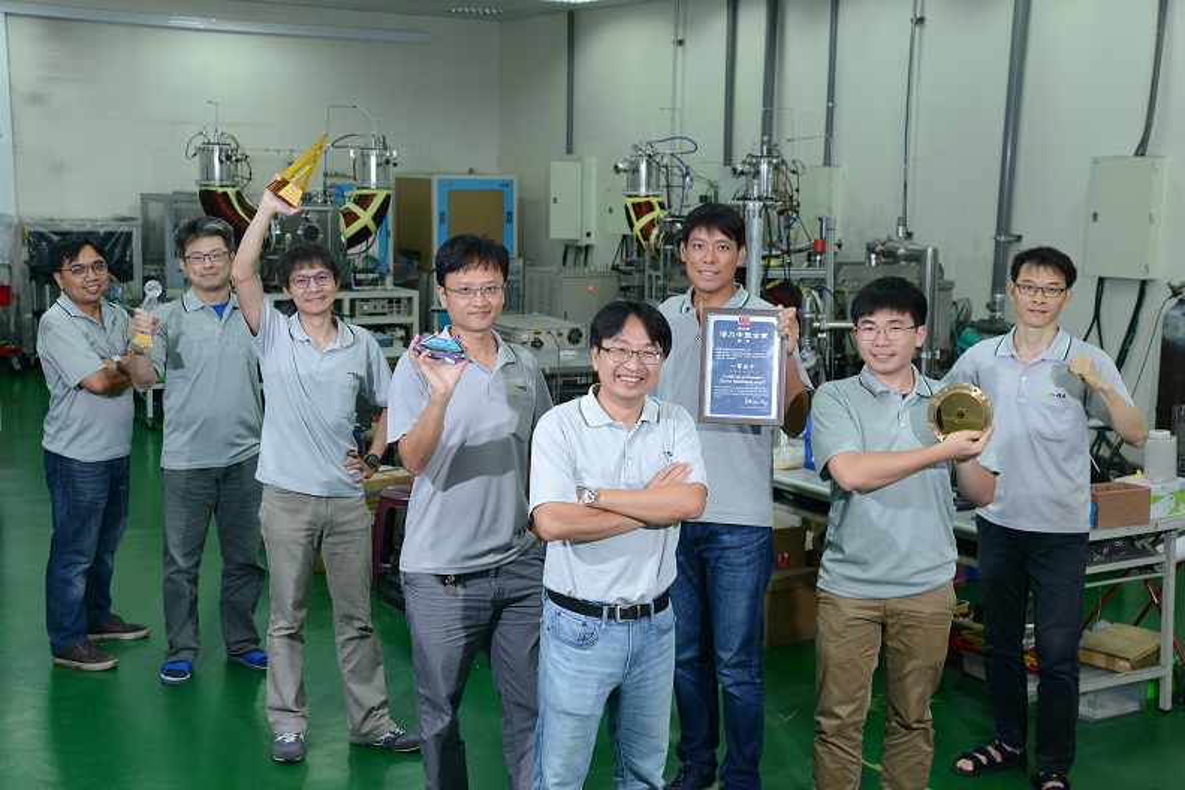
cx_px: 592
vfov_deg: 27.0
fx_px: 1646
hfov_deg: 39.6
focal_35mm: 50
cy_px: 395
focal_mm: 50
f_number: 6.3
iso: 800
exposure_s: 1/80
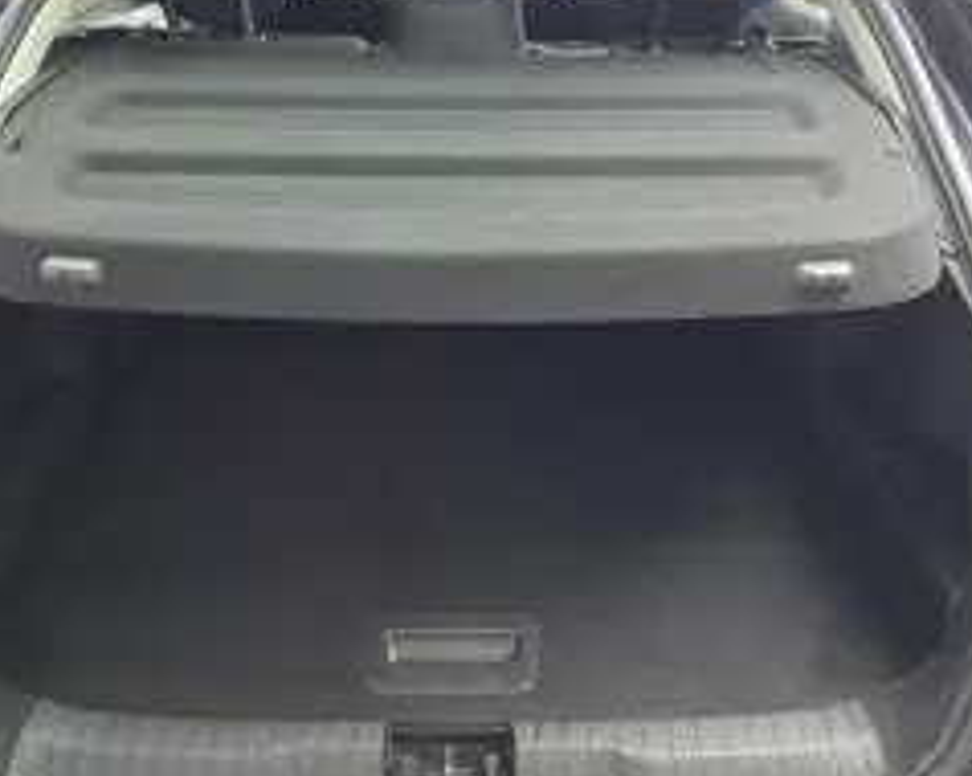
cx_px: 461
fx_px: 977
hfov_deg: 52.9
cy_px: 363
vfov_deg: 43.3
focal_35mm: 34
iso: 500
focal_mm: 6.25
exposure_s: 1/100
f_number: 1.7
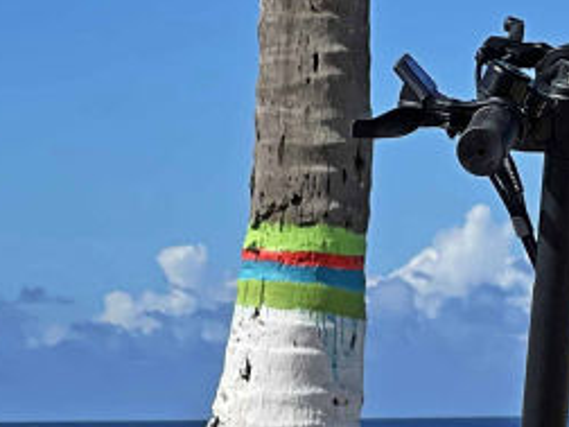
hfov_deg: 7.3
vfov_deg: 5.5
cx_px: 1018
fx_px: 4356
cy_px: 769
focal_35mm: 265
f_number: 2.2
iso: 20
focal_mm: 7.5
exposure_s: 1/1597
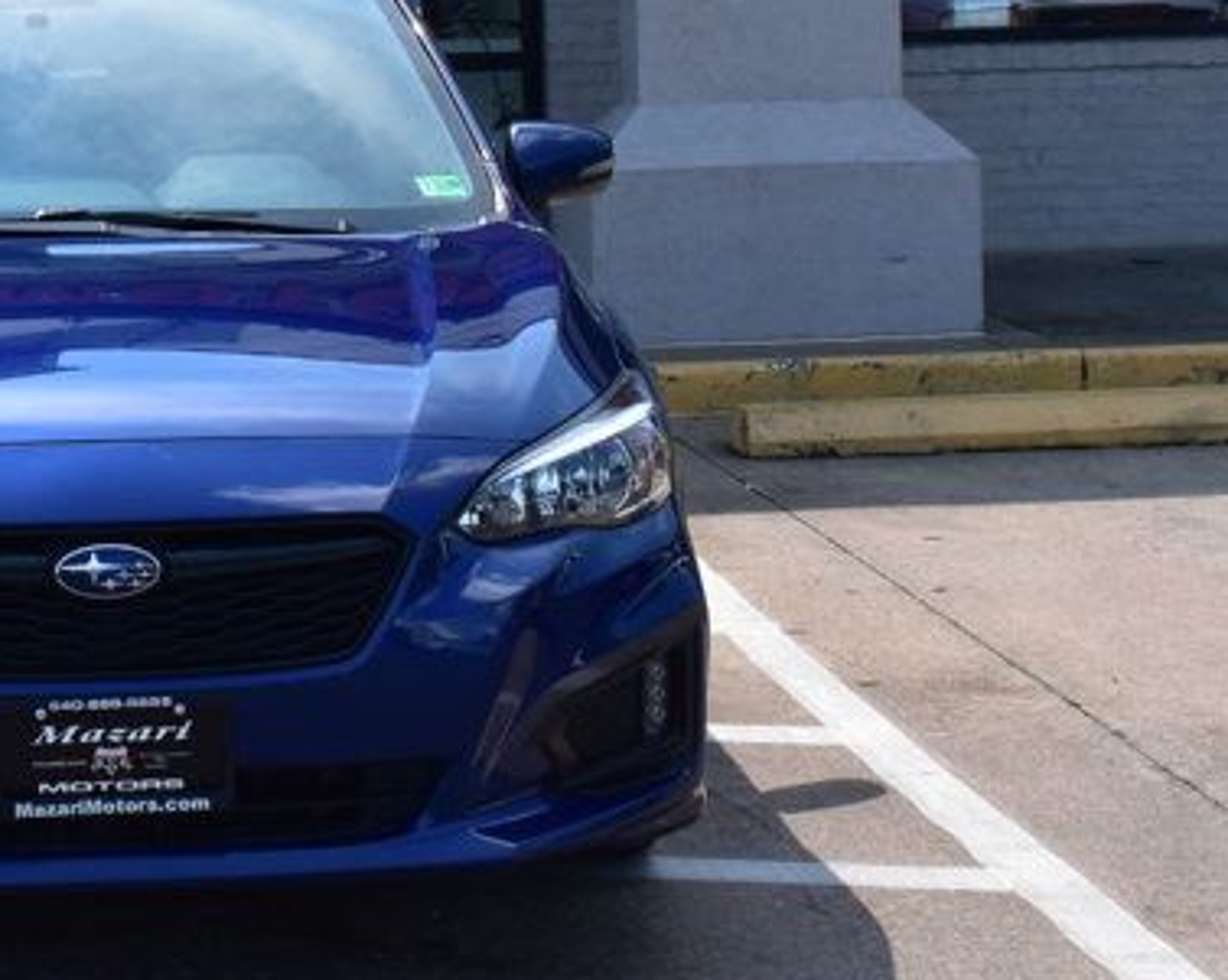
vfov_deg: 14.7
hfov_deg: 18.3
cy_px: 7
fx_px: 3751
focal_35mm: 103
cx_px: 147
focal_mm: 27
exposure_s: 1/400
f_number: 11
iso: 400
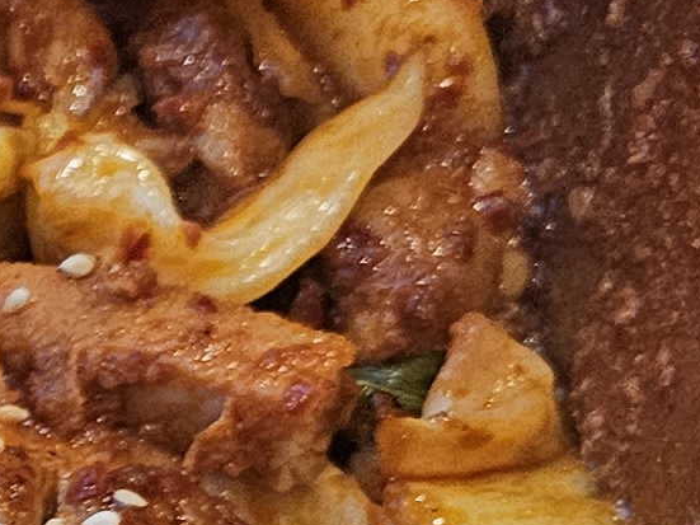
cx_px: -1164
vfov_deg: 8.6
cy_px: 924
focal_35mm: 167
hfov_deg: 9.9
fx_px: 3376
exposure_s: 1/120
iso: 500
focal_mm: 6.3
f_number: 1.7
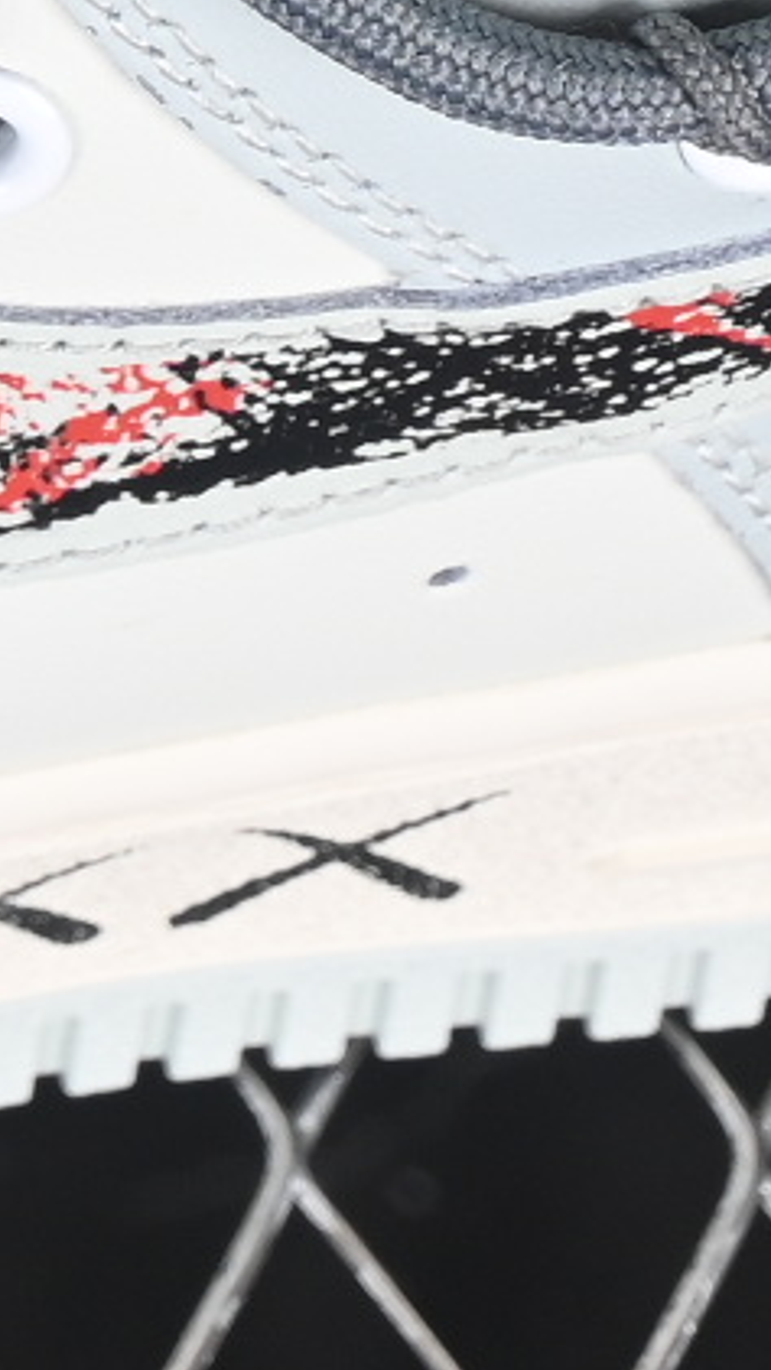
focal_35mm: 520
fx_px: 18888
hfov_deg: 2.3
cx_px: -1100
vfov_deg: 4.1
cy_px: -1022
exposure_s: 1/60
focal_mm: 50
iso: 160
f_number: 7.1
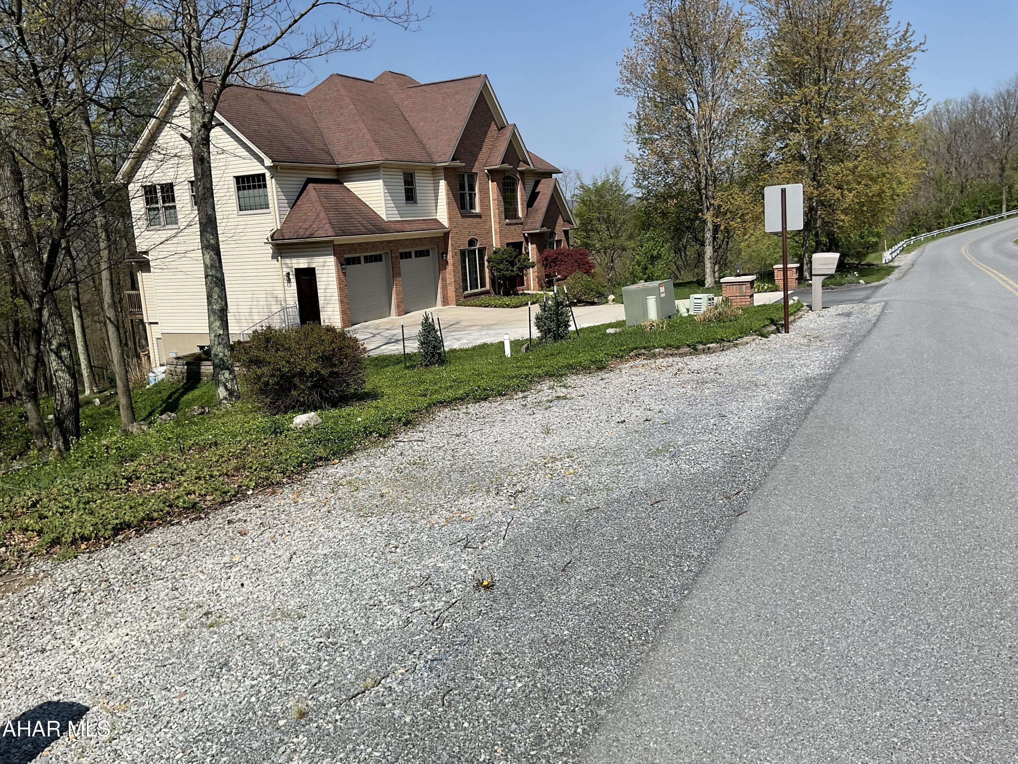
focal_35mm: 29
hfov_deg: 61.7
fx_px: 853
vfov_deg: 48.2
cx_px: 509
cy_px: 382
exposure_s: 1/2667
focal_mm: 3
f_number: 1.8
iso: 16
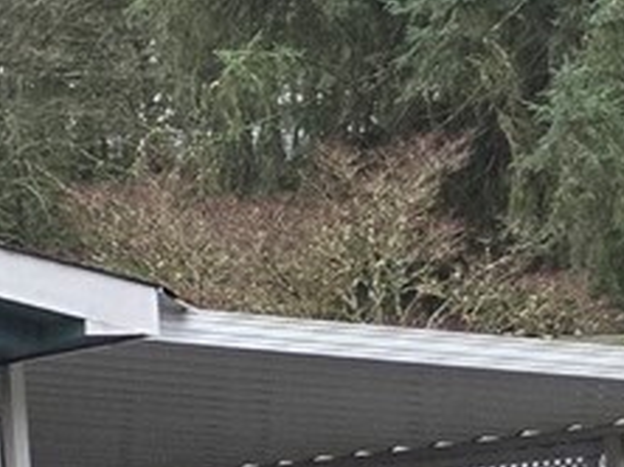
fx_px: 2989
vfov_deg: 8.8
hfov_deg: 9.5
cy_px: 560
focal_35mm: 166
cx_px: -1200
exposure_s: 1/180
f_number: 1.8
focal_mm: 5.4
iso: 200
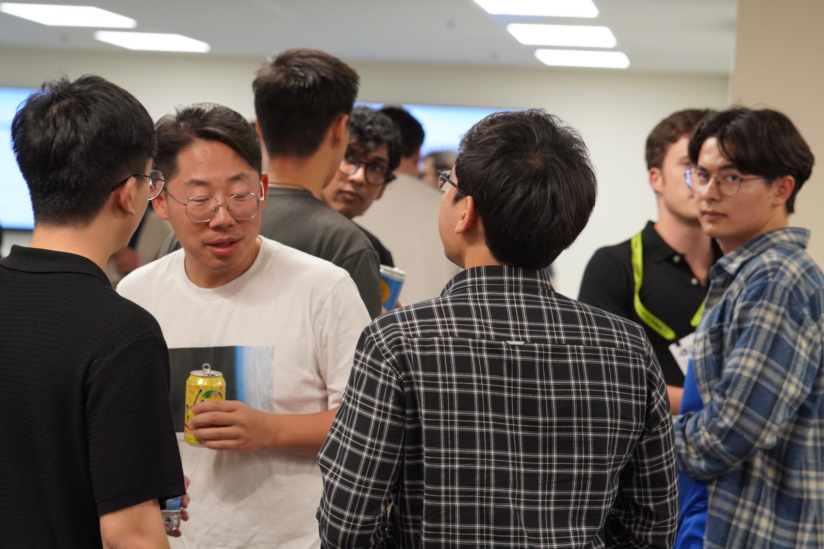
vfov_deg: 12.2
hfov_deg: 18.2
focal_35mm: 112
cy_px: 274
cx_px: 412
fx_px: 2575
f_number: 4
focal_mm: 75
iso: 1600
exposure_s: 1/160
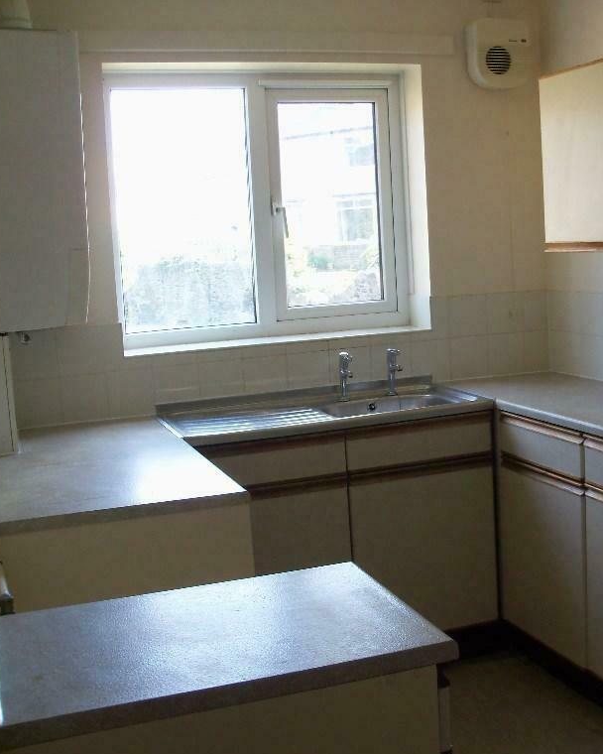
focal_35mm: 46
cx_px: 461
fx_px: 1026
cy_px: 380
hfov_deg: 32.1
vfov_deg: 40.3
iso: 80
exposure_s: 1/30
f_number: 3
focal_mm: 6.3
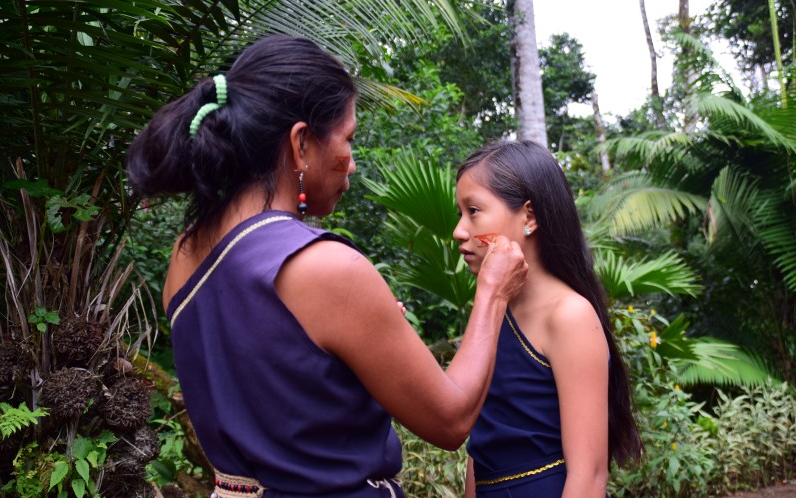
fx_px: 933
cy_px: 242
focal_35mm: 43
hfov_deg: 46.2
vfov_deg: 29.9
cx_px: 399
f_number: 4
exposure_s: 1/100
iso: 100
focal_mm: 28
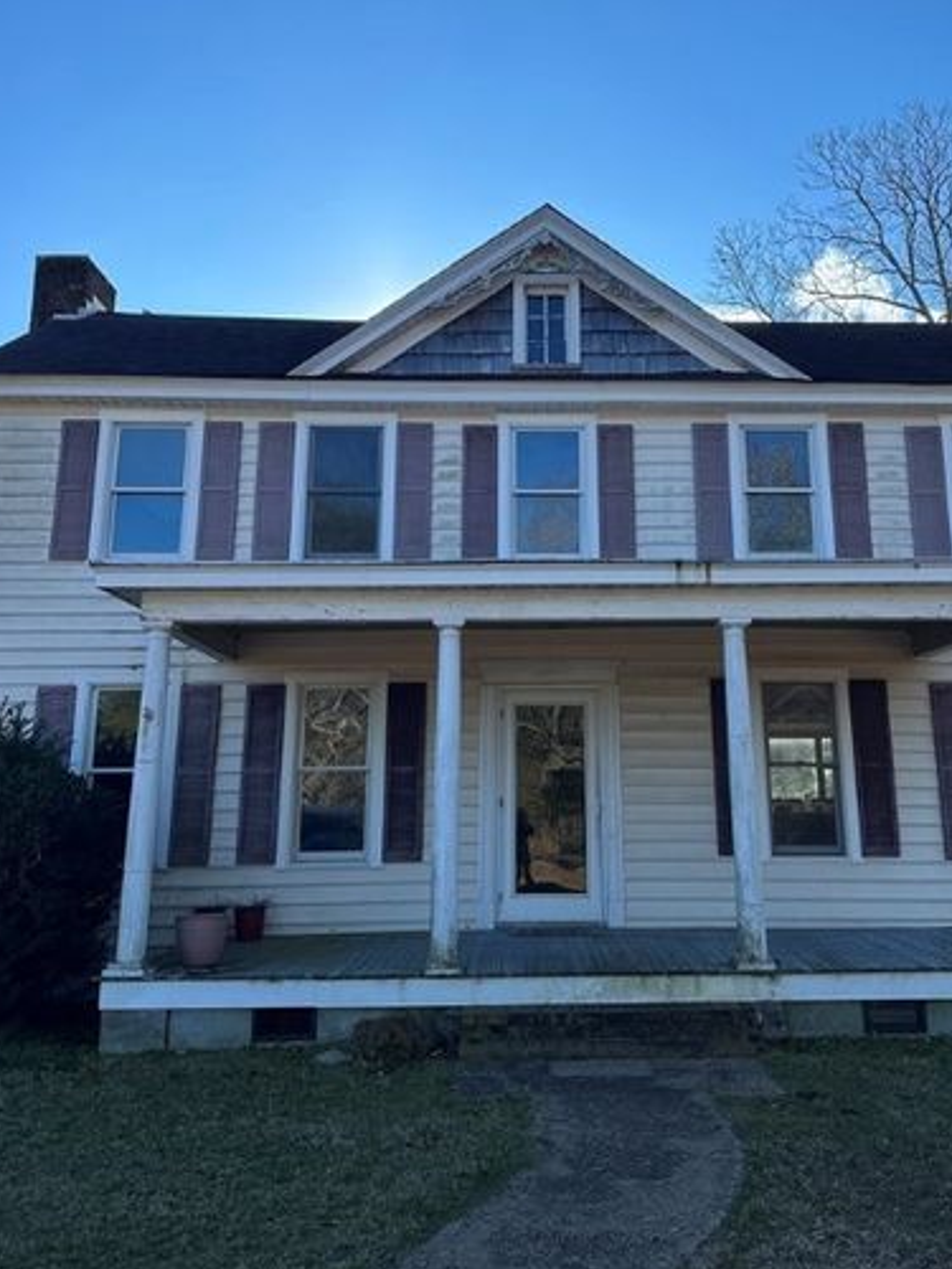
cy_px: 516
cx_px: 553
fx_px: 1173
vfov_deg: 56.4
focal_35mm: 32
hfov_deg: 44.0
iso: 80
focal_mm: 6.86
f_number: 1.78
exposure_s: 1/3472
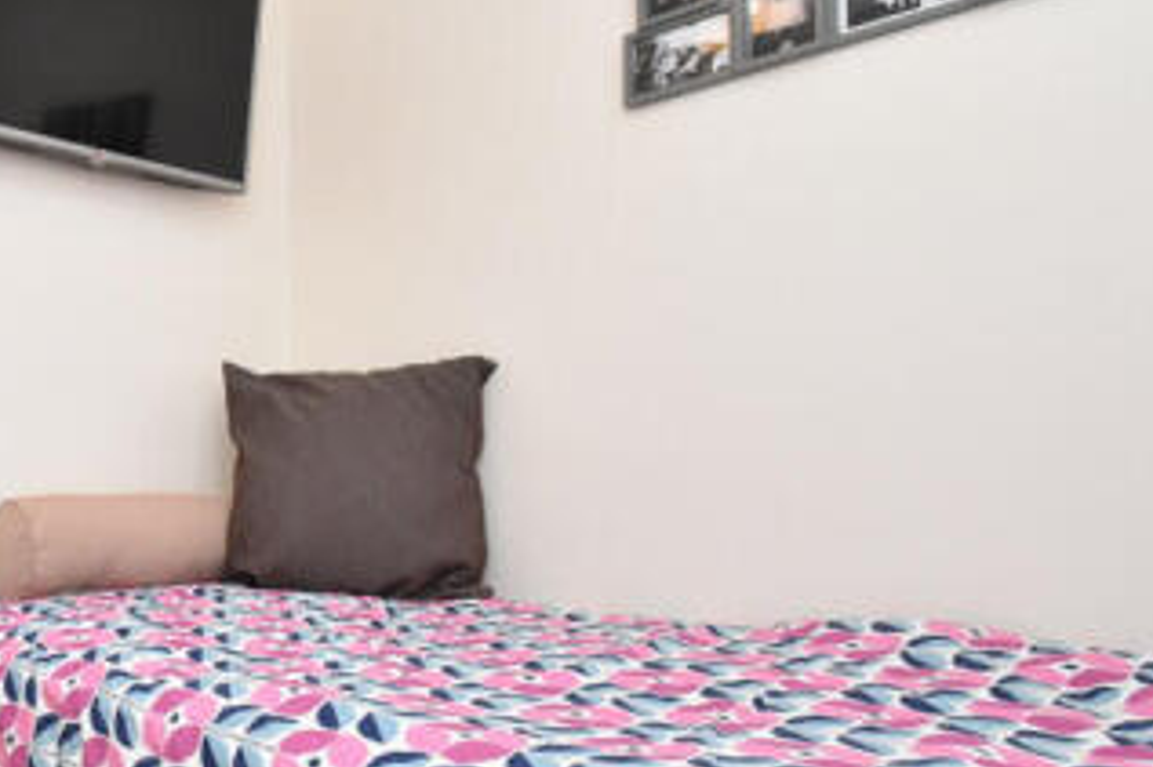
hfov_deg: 52.6
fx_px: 992
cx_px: 104
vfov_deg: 42.3
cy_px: 402
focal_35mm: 31
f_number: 10
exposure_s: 1/60
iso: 1600
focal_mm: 10
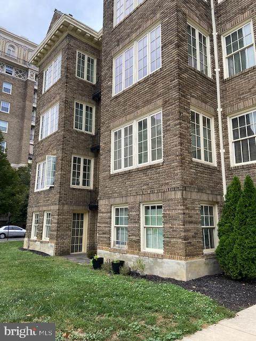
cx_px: 128
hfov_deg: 53.1
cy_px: 170
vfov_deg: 67.3
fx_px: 256
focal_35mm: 26
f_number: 1.8
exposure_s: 1/122
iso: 64
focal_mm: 4.25
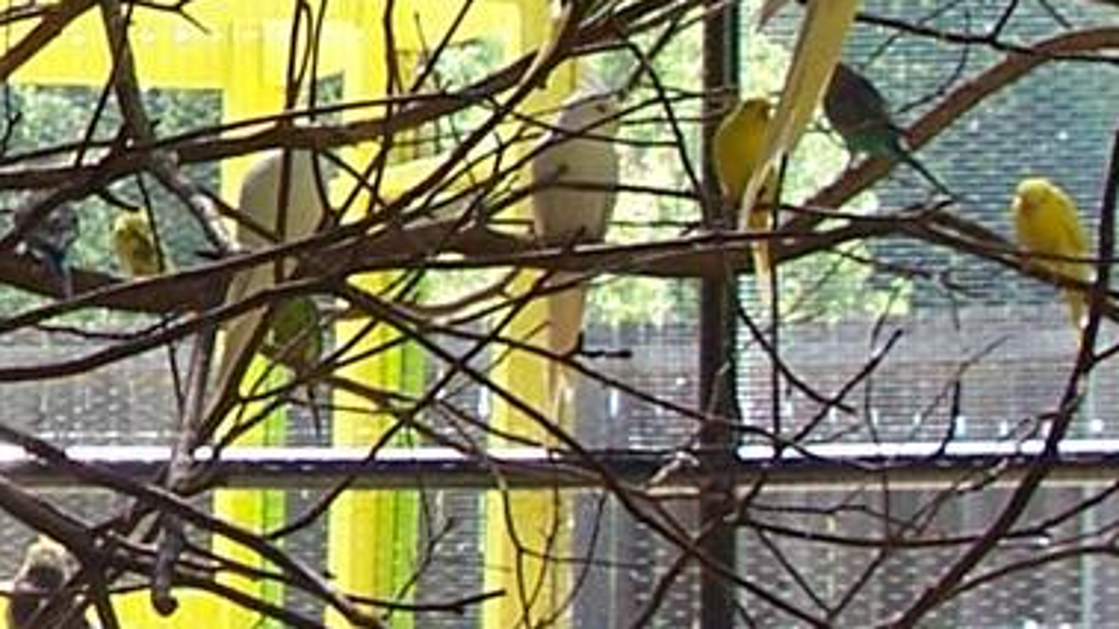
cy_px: -195
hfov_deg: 10.7
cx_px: -576
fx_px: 5725
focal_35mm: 193
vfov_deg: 6.2
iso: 80
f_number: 2.8
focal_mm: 7.2
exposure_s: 1/125
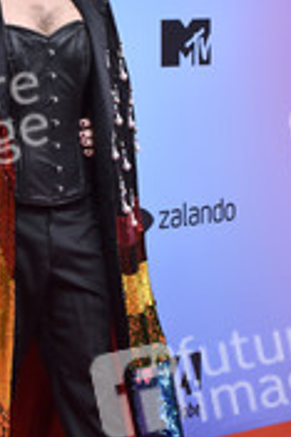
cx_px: -7
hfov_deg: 8.6
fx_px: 1932
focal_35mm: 159
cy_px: 256
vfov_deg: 12.9
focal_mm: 70
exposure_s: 1/200
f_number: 5.6
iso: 2000
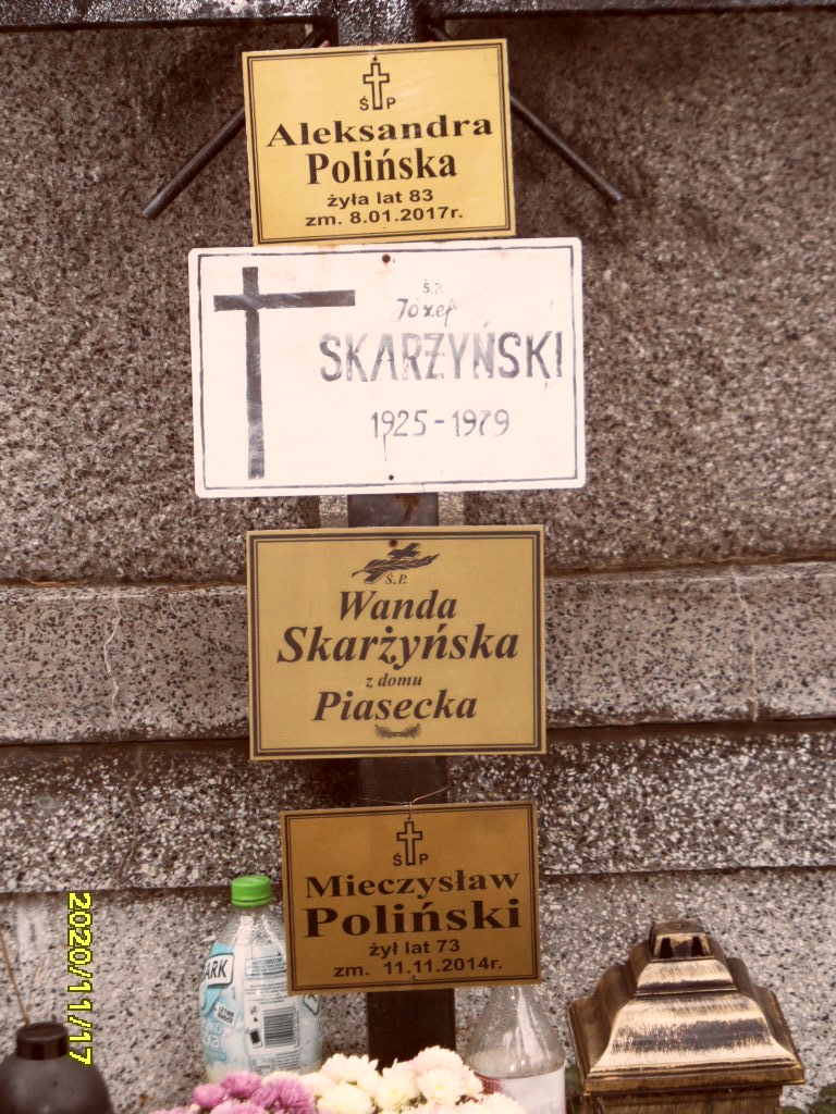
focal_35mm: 120
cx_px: 418
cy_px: 557
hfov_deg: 12.3
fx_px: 3864
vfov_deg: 16.4
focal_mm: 20
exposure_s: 1/60
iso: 200
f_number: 4.4
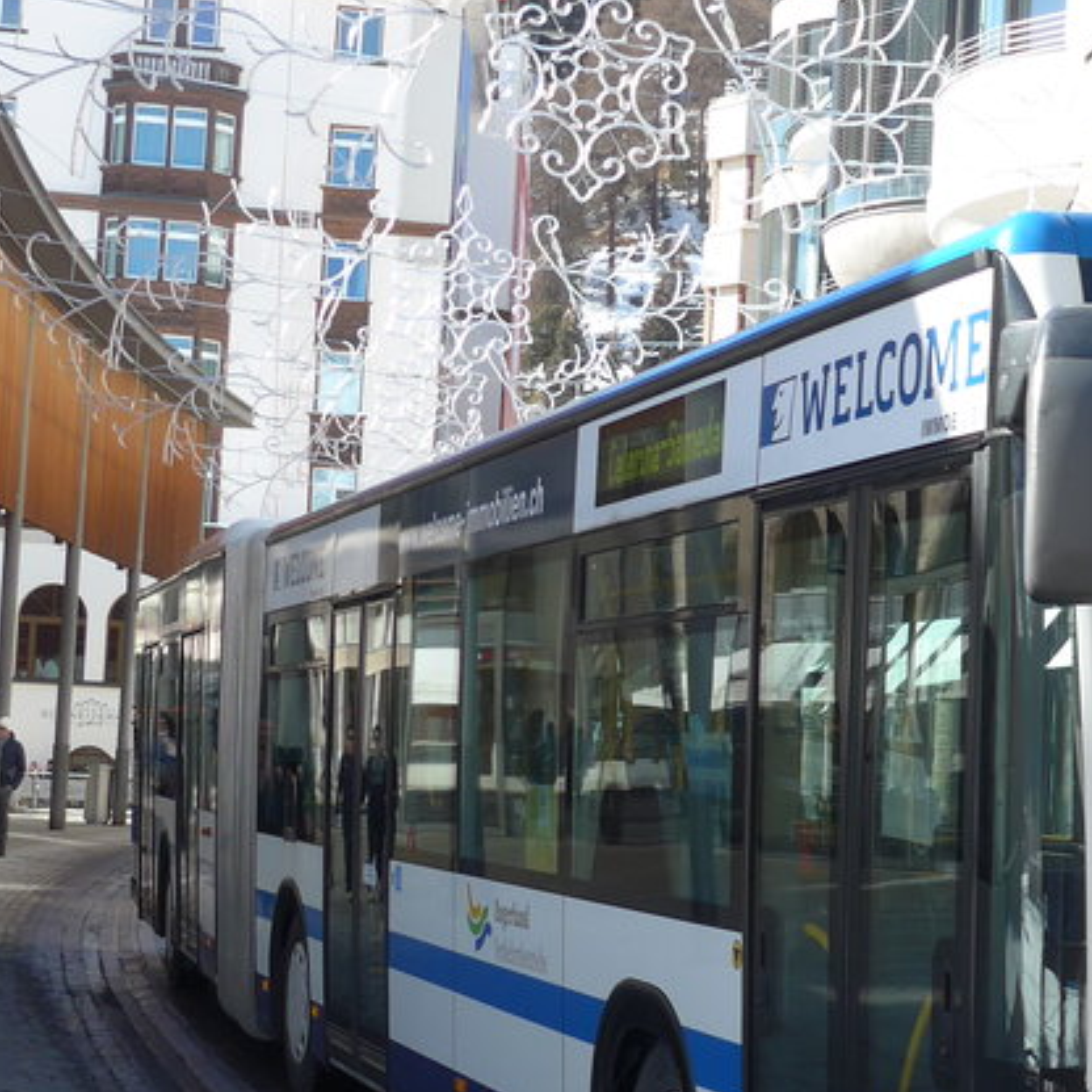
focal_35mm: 74
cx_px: 1142
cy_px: 706
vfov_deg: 23.3
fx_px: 2641
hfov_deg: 22.3
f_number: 2.8
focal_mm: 6
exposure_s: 1/500
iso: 80
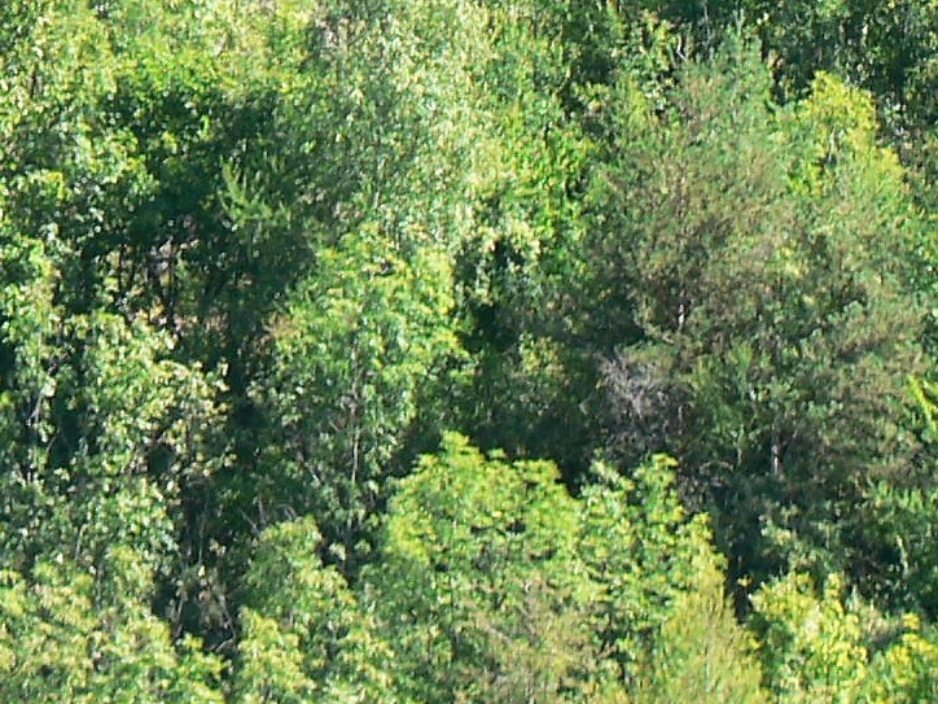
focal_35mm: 657
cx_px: 313
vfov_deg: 2.3
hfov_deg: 3.0
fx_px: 17803
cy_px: -367
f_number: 4
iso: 80
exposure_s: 1/125
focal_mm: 34.8
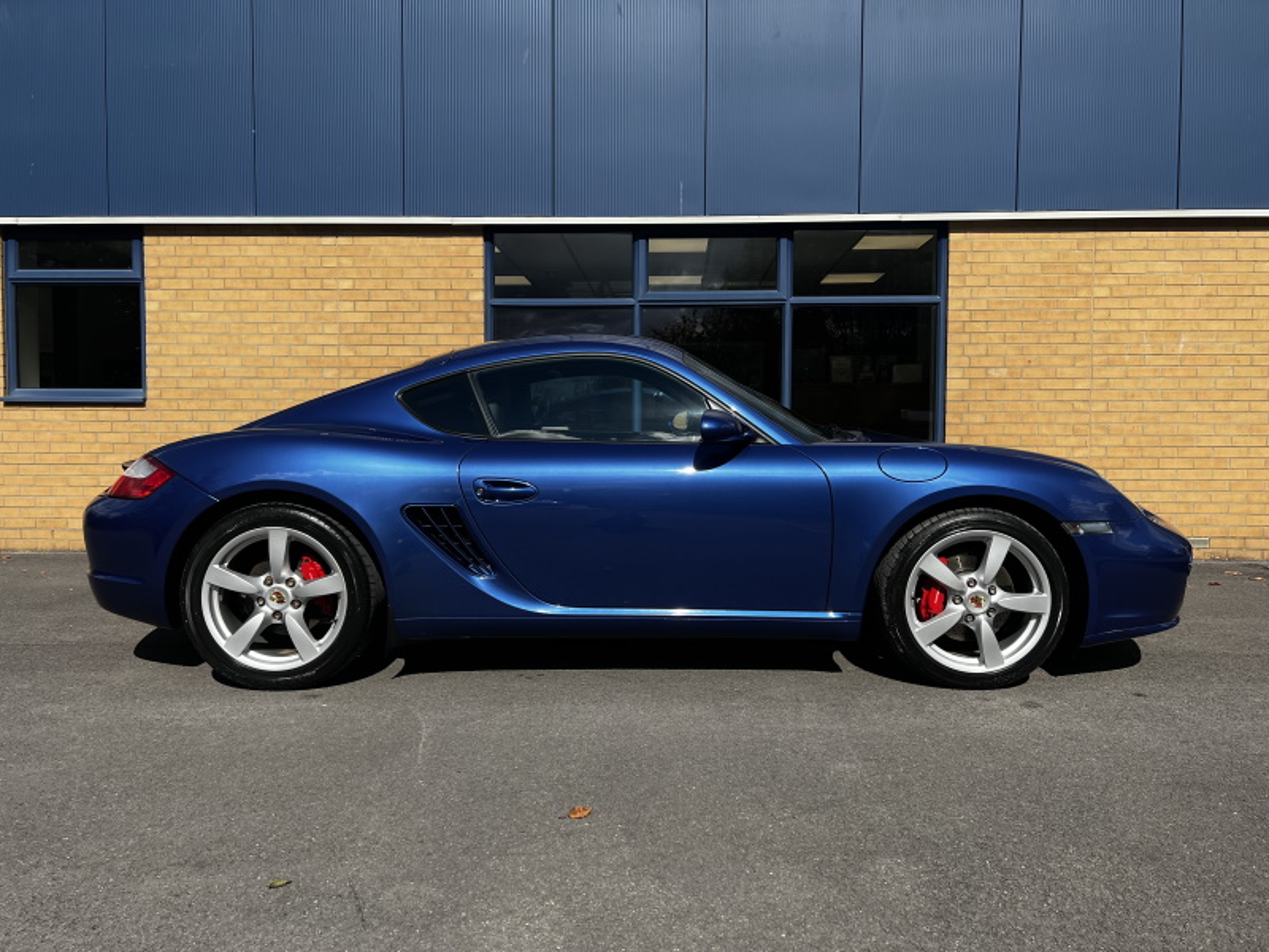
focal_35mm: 26
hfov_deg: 67.3
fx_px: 953
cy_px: 476
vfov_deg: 53.1
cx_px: 634
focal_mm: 5.7
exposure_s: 1/4274
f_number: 1.5
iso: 50
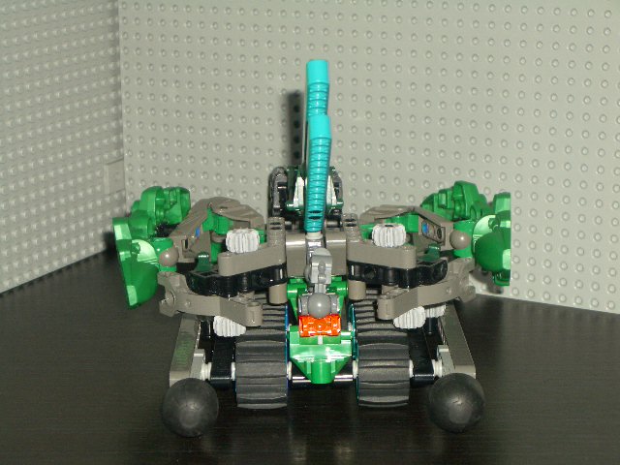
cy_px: 232
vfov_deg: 16.8
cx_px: 310
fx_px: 1576
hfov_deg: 22.3
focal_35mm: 88
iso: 100
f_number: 4.4
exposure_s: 1/60
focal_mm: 14.6
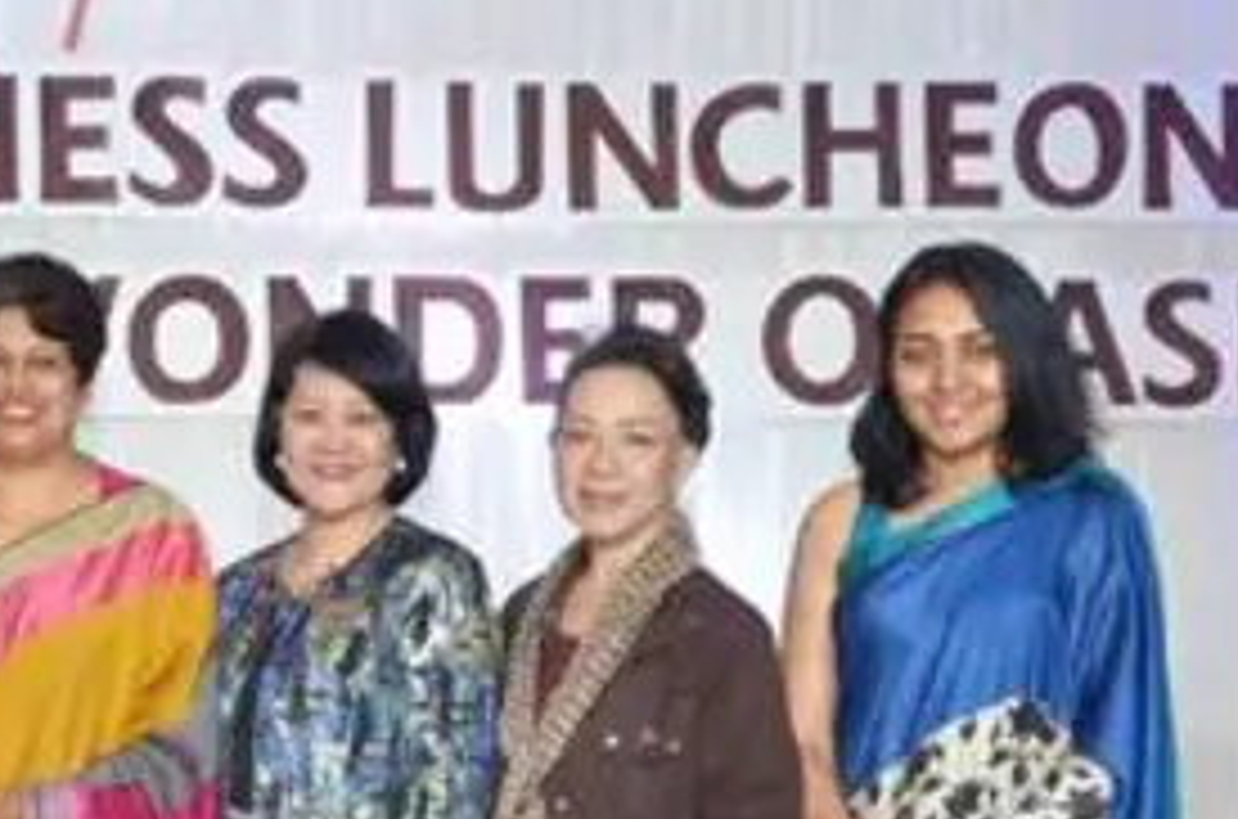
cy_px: 729
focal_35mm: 102
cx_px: -41
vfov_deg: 13.2
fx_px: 3500
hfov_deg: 19.4
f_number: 8
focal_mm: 24
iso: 1600
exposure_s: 1/60
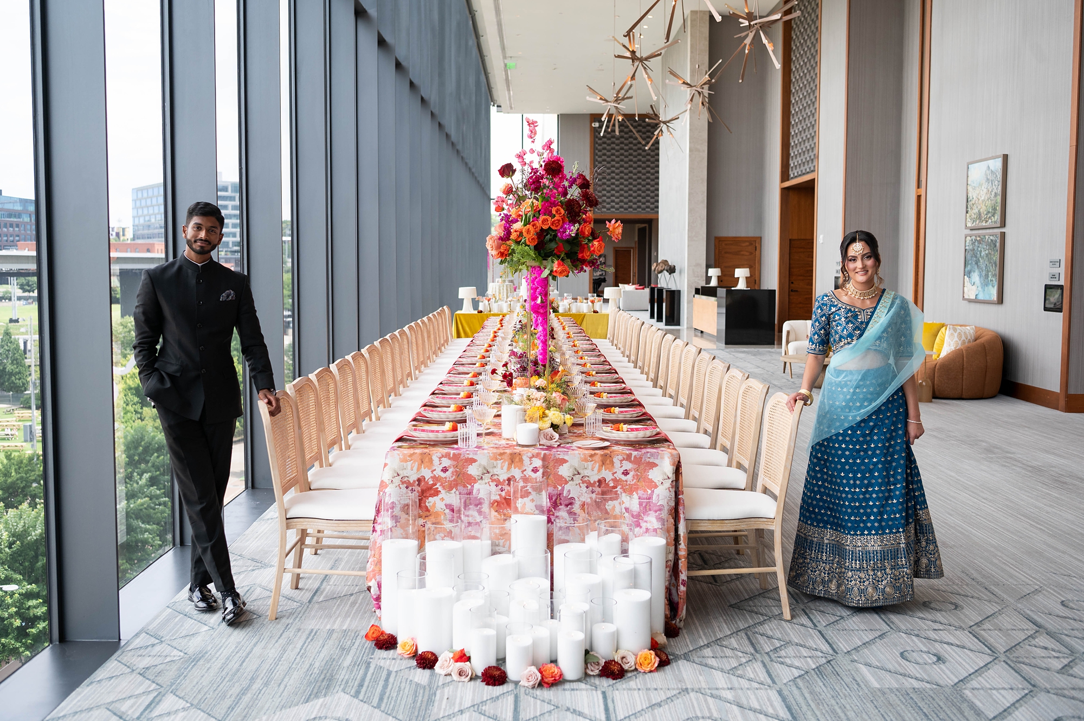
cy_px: 360
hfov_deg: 53.2
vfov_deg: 36.8
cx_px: 542
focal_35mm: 36
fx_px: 1083
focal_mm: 36
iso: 320
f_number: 3.5
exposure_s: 1/400
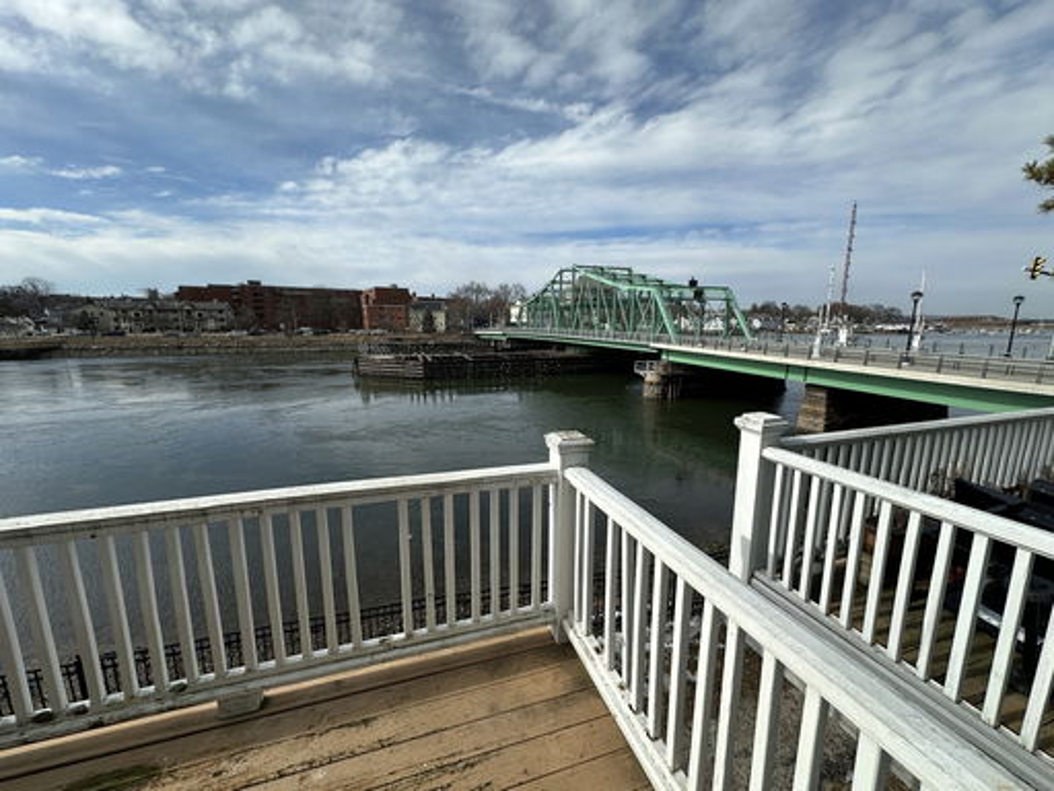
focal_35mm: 14
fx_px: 426
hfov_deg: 102.1
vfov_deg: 85.7
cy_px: 396
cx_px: 527
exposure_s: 1/2174
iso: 40
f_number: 2.2
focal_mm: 2.22
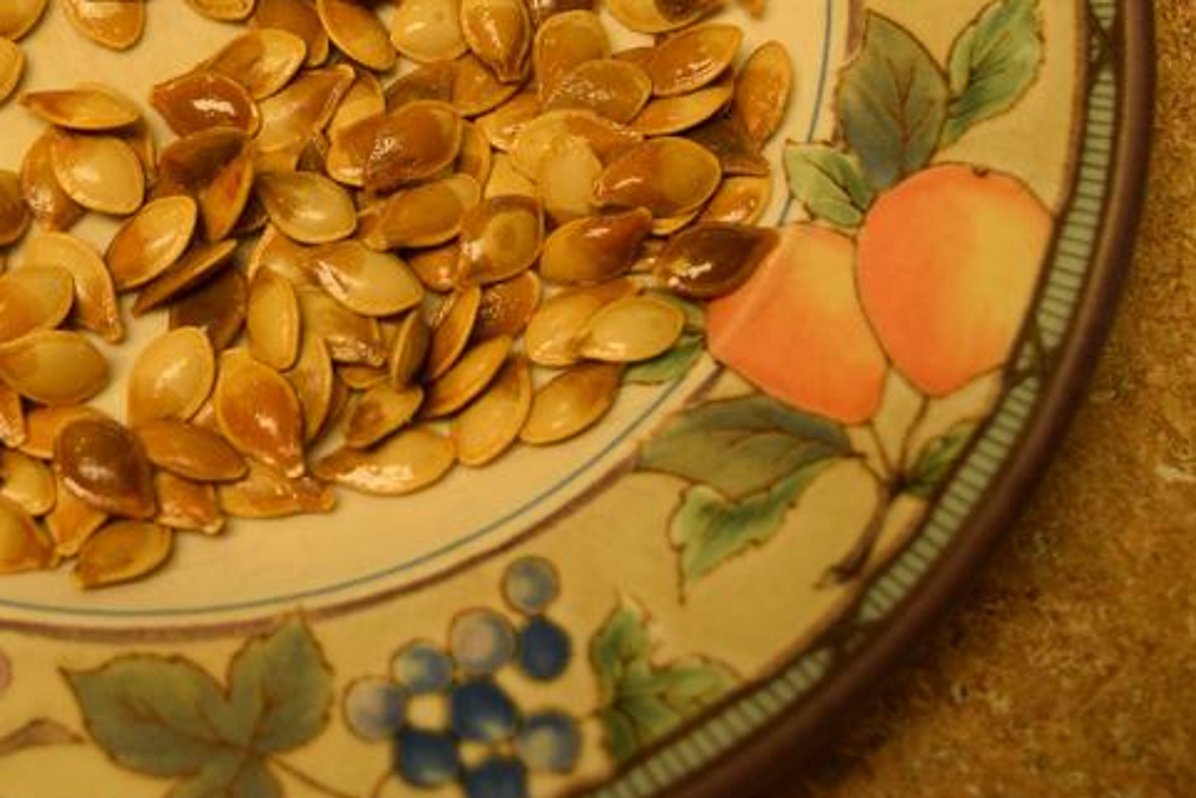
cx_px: 167
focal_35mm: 72
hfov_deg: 27.3
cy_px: 35
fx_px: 2393
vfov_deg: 18.5
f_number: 4.5
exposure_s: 1/80
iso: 400
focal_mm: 22
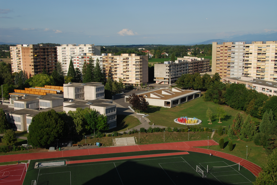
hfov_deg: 46.3
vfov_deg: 32.0
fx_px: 324
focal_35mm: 42
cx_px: 138
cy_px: 92
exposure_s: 1/250
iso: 100
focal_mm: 28
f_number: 9.5
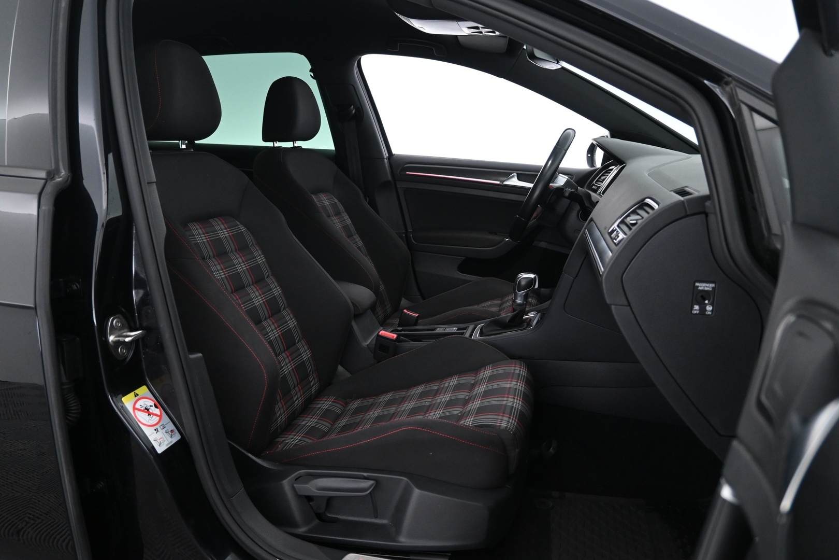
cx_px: 420
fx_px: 647
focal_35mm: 28
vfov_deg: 46.8
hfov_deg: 65.9
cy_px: 280
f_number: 3.8
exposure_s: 1/30
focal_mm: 18.5
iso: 1600
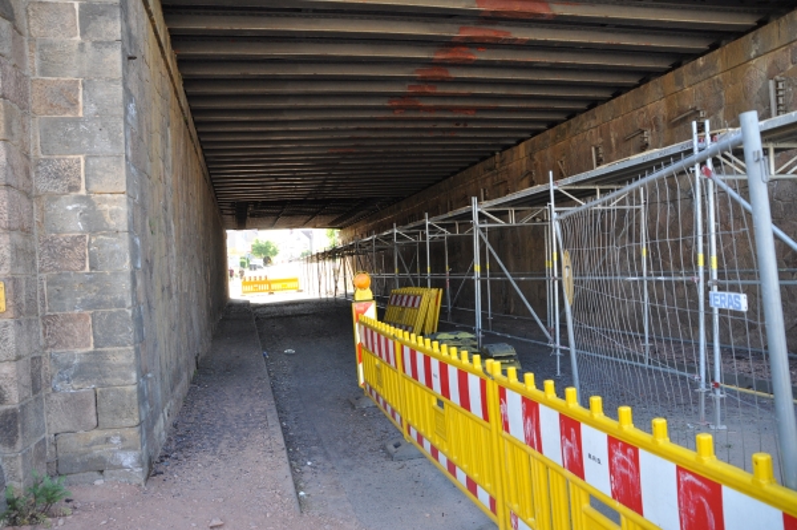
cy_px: 265
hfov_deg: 67.4
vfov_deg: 47.9
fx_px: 597
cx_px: 398
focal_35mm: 27
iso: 400
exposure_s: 1/125
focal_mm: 18
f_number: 5.6
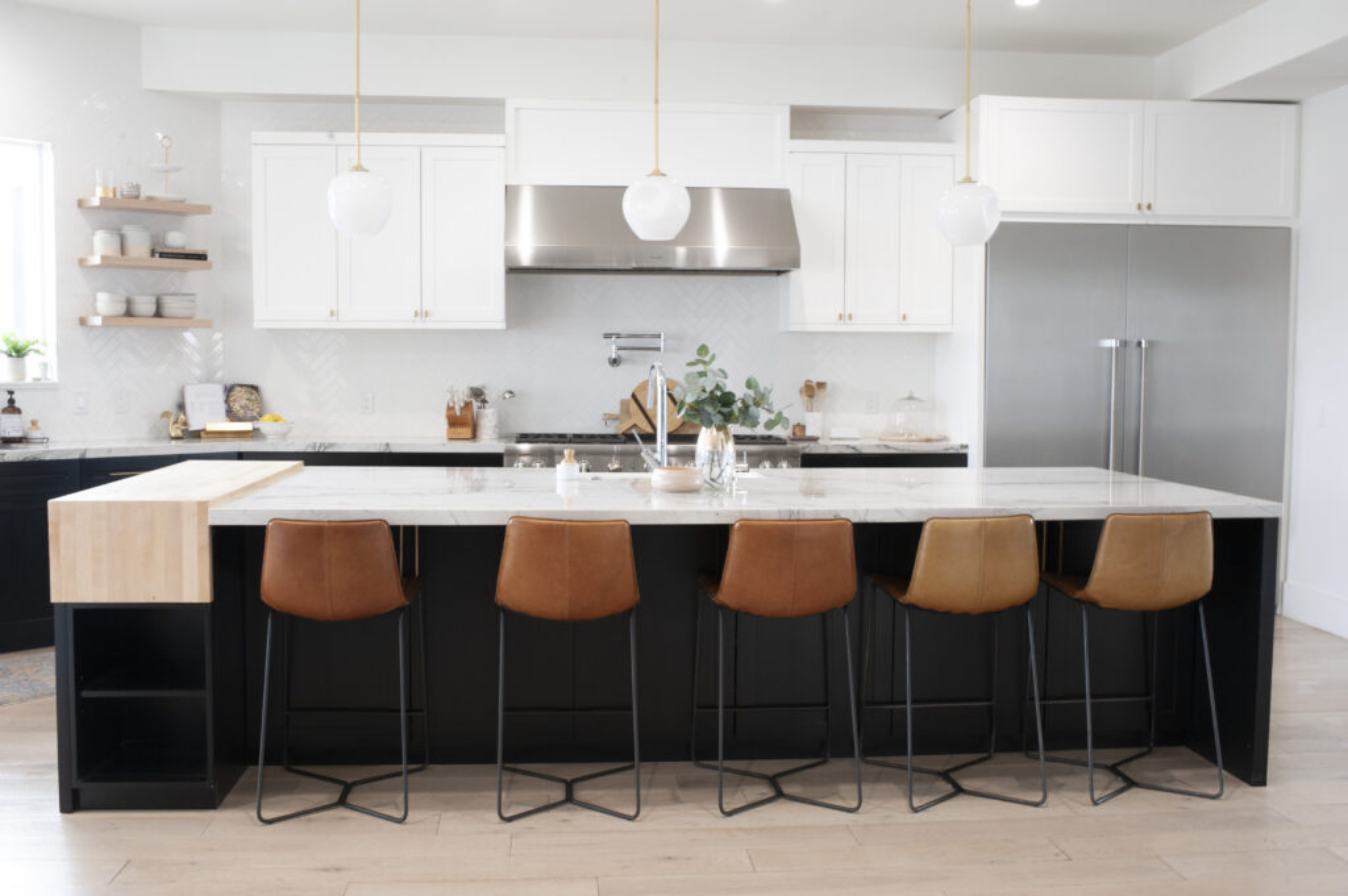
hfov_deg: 54.5
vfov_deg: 37.8
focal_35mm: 35
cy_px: 448
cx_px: 674
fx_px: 1309
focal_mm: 35
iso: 640
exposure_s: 1/4
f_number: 13
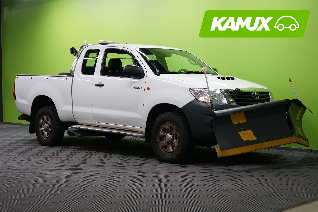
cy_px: 106
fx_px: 530
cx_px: 159
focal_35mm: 60
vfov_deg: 22.6
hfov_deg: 33.4
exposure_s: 1/50
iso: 500
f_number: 5.6
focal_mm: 60
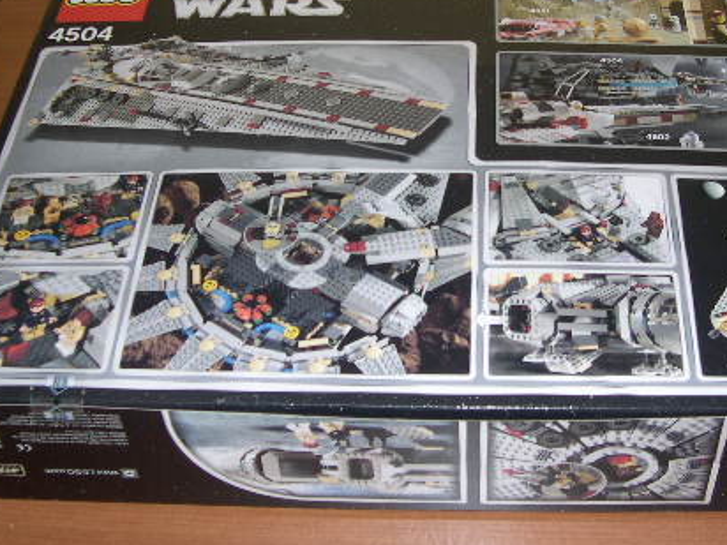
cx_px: 453
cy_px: 171
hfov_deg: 32.5
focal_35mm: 59
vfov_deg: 24.7
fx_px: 1239
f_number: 2.8
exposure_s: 1/60
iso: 100
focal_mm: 8
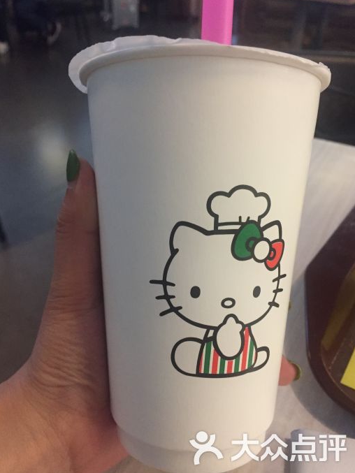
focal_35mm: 30
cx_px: 181
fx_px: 410
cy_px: 240
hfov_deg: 46.8
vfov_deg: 60.0
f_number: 2.2
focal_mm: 4.15
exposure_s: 1/33
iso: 320
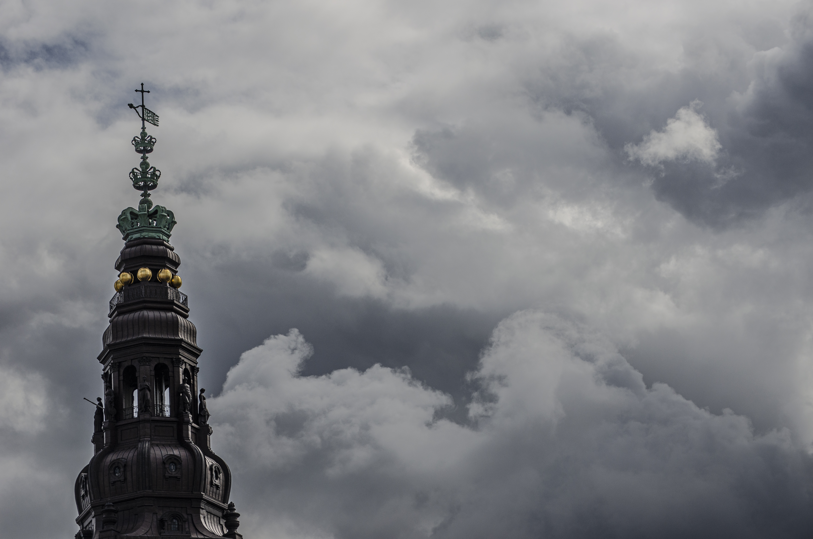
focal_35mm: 108
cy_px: 270
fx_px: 2434
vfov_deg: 12.6
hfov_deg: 19.0
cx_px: 406
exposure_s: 1/1250
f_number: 10
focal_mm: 72
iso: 100
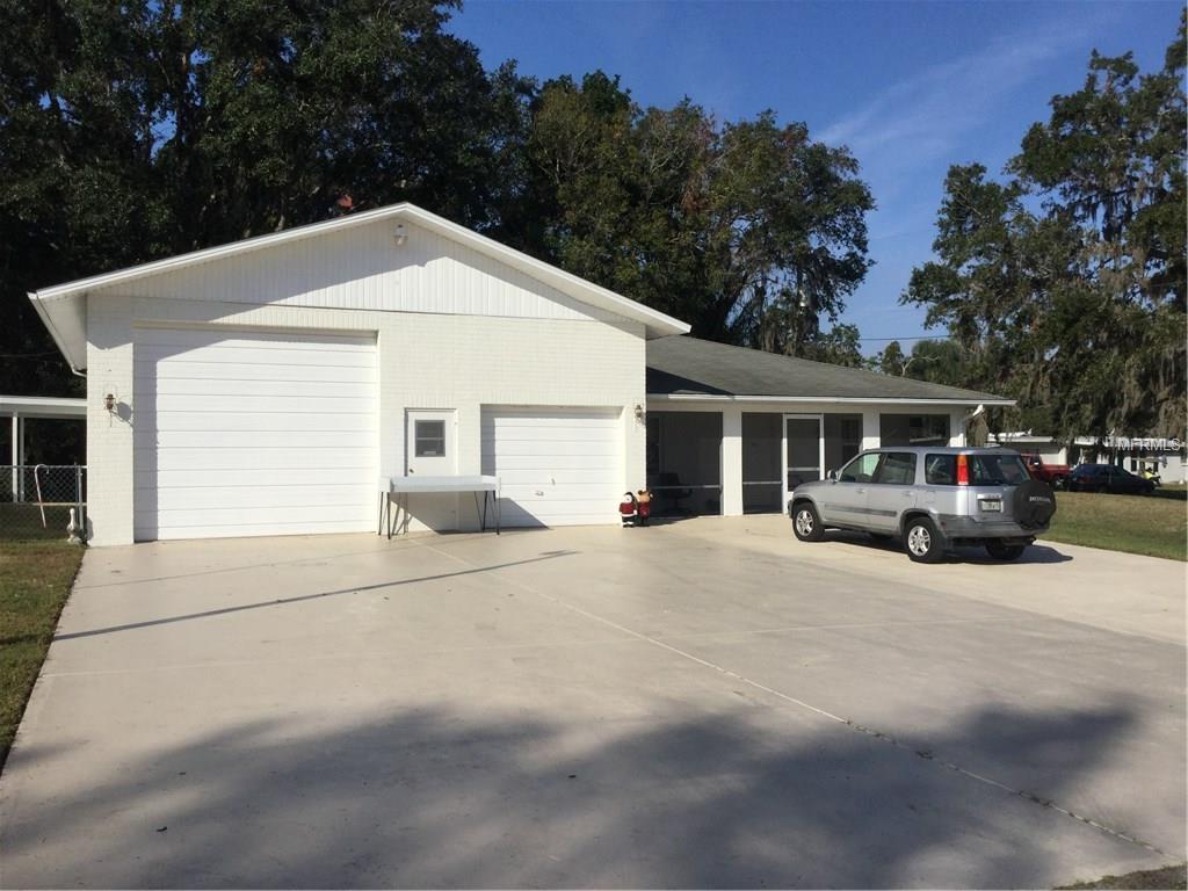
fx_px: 1064
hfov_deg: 58.4
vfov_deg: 45.4
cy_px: 446
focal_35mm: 31
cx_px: 594
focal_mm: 3.3
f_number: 2.4
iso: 25
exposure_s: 1/3135
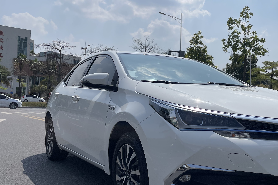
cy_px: 97
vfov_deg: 32.6
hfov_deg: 46.6
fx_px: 317
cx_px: 186
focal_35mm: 41
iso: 32
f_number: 1.6
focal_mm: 4.2
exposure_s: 1/9804
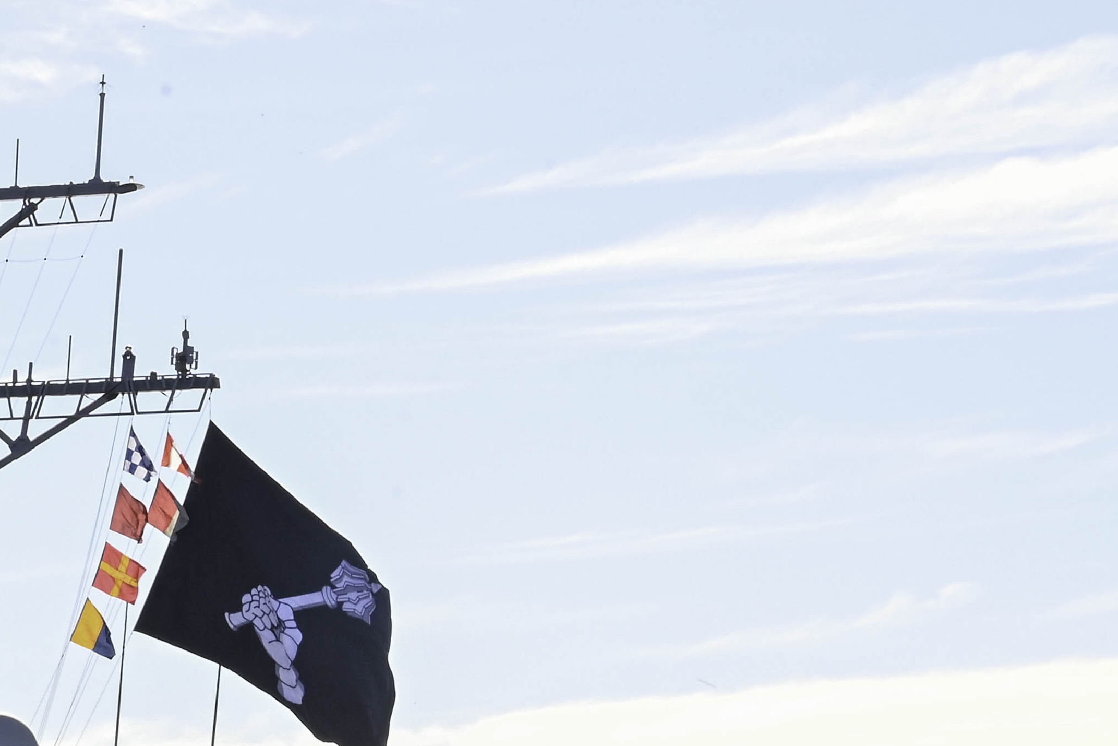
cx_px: -172
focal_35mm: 196
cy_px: 882
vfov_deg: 7.0
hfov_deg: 10.3
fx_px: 6087
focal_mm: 70
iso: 640
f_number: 20
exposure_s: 1/250
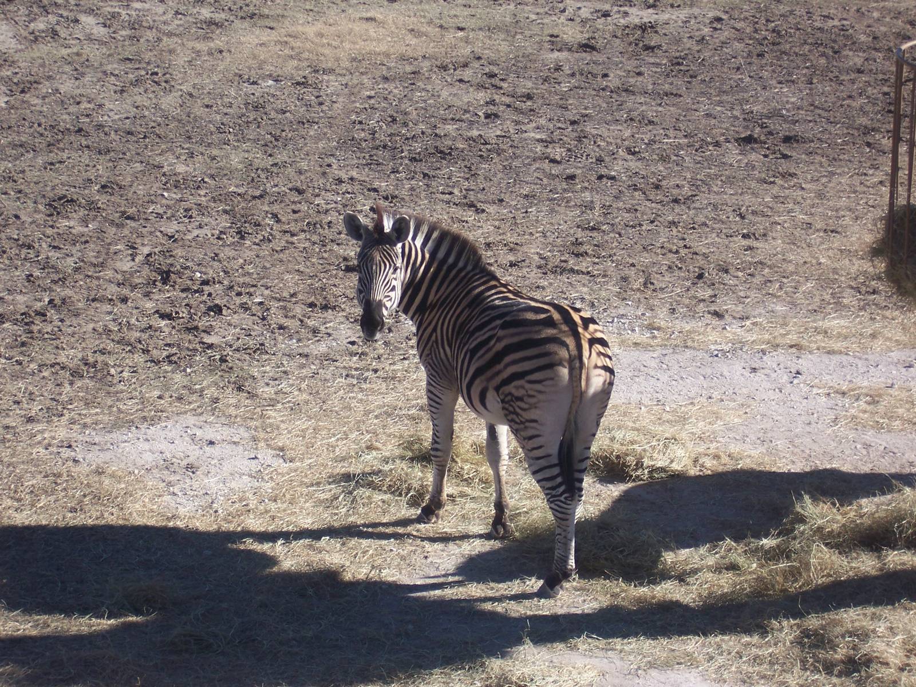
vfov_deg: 11.2
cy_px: 344
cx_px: 458
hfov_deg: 14.9
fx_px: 3493
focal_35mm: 132
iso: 80
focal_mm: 22
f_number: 4.8
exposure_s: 1/350
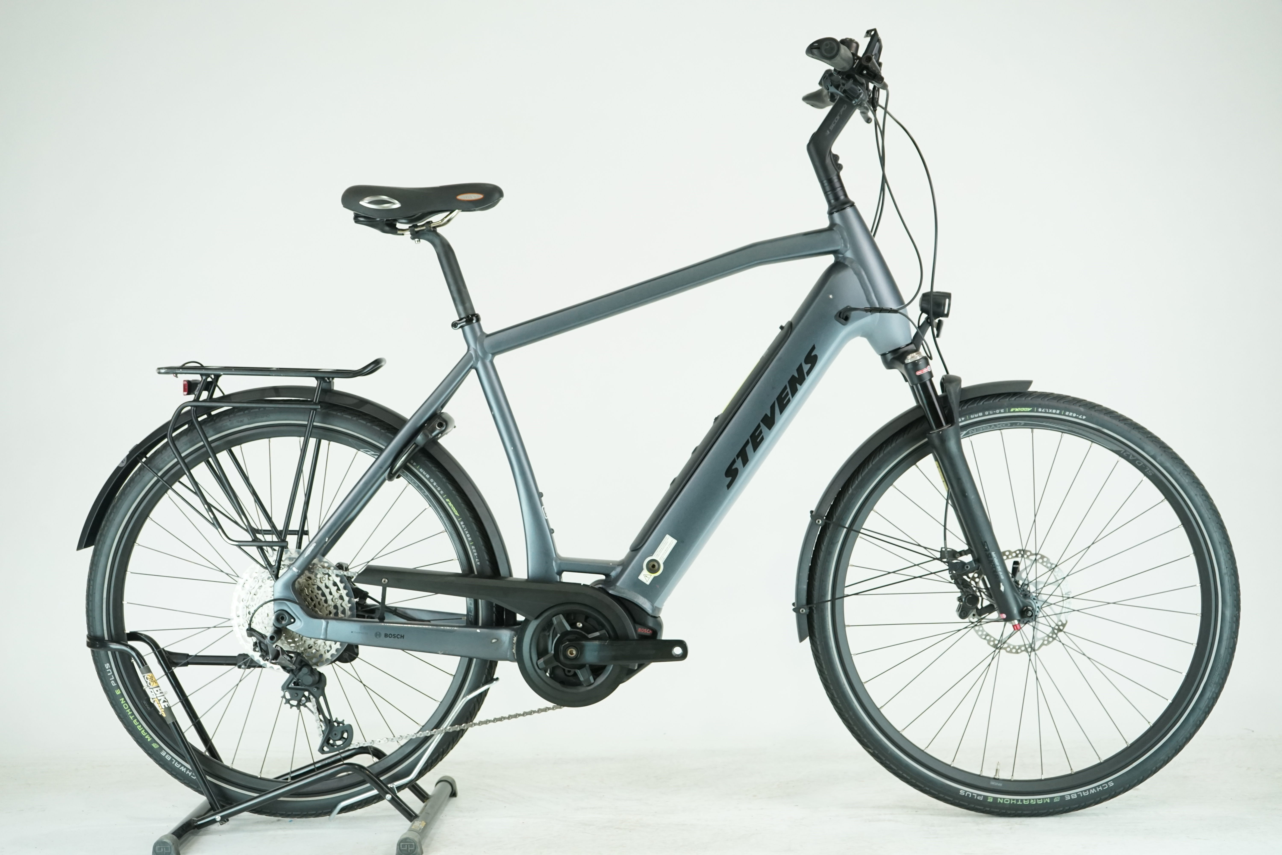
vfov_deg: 27.5
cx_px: 641
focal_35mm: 49
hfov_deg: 40.3
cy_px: 428
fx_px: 1745
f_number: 5.6
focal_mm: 49
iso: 1600
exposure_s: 1/200
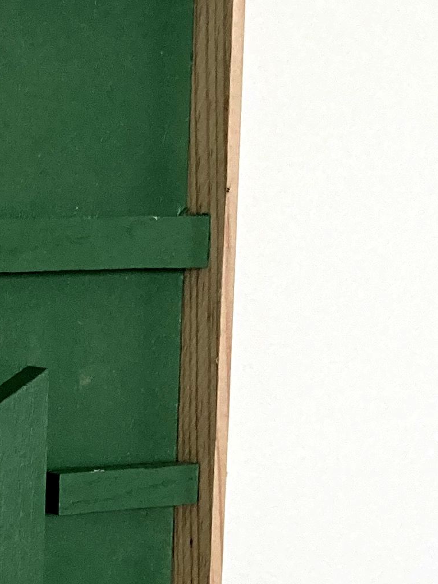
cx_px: -296
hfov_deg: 12.4
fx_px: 1872
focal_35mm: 111
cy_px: 661
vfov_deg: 17.1
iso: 160
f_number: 1.8
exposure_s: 1/60
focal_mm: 3.99
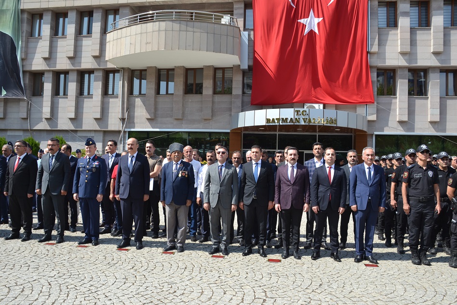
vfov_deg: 47.9
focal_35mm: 27
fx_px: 343
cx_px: 228
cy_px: 152
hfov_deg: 67.4
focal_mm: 18
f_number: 5.6
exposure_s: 1/125
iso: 100
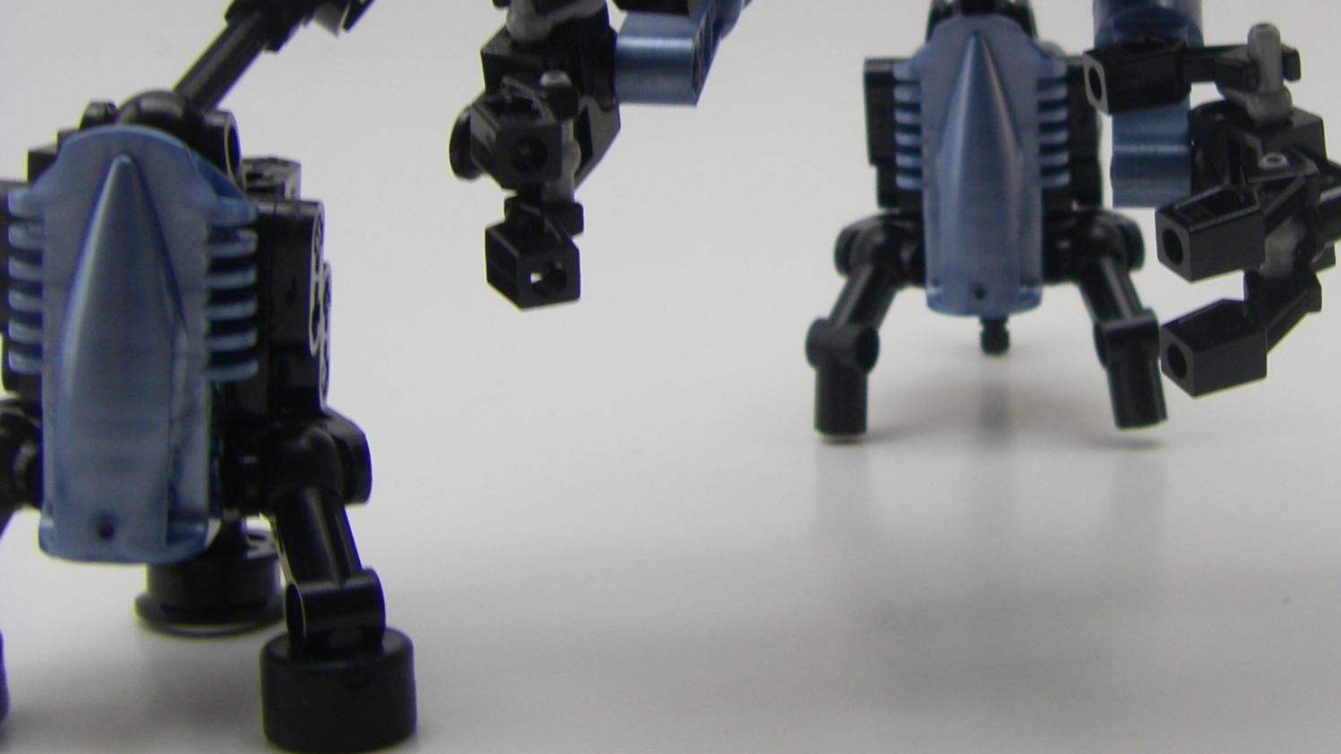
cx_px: 1014
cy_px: 67
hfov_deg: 28.9
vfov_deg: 16.5
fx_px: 2560
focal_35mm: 72
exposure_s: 1/80
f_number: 3.5
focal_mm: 6.3
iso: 64
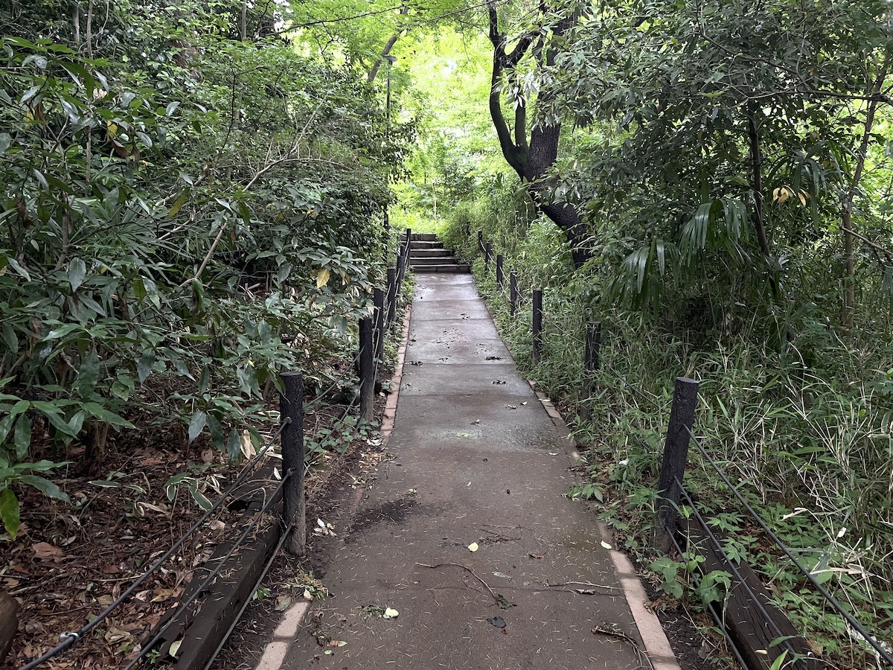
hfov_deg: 67.3
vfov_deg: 53.1
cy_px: 335
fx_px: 671
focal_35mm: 26
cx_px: 446
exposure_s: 1/60
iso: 320
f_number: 1.6
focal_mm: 4.2
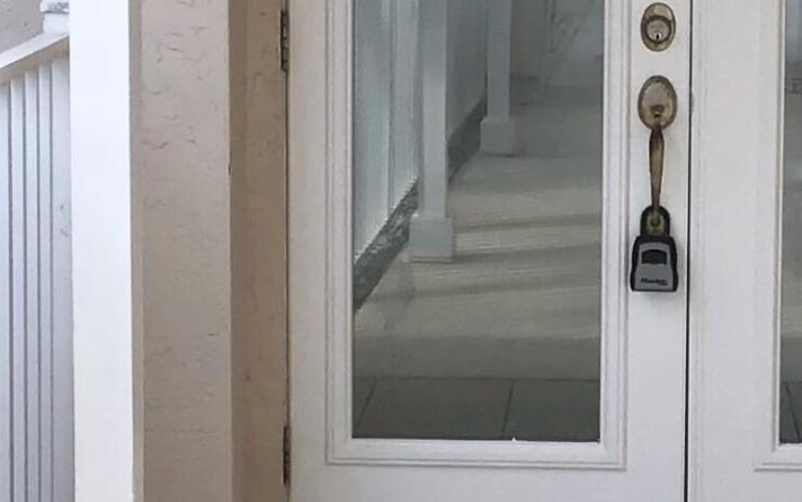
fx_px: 2907
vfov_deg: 9.8
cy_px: 88
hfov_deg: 15.7
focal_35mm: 133
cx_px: 576
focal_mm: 3.3
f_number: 2.4
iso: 25
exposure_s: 1/317
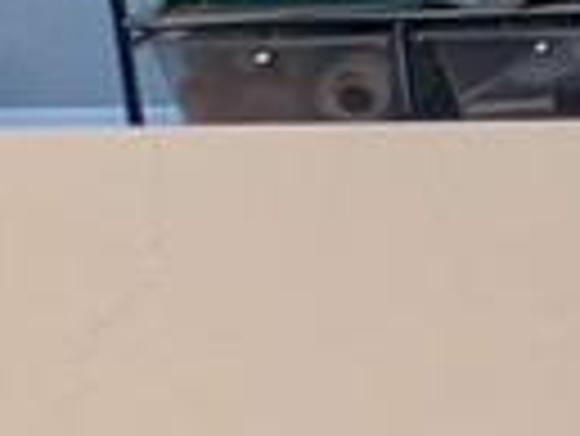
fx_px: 2130
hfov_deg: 9.8
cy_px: -571
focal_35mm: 127
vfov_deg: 10.3
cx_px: 1927
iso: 78
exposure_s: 1/24
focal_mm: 2.35
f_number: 2.2
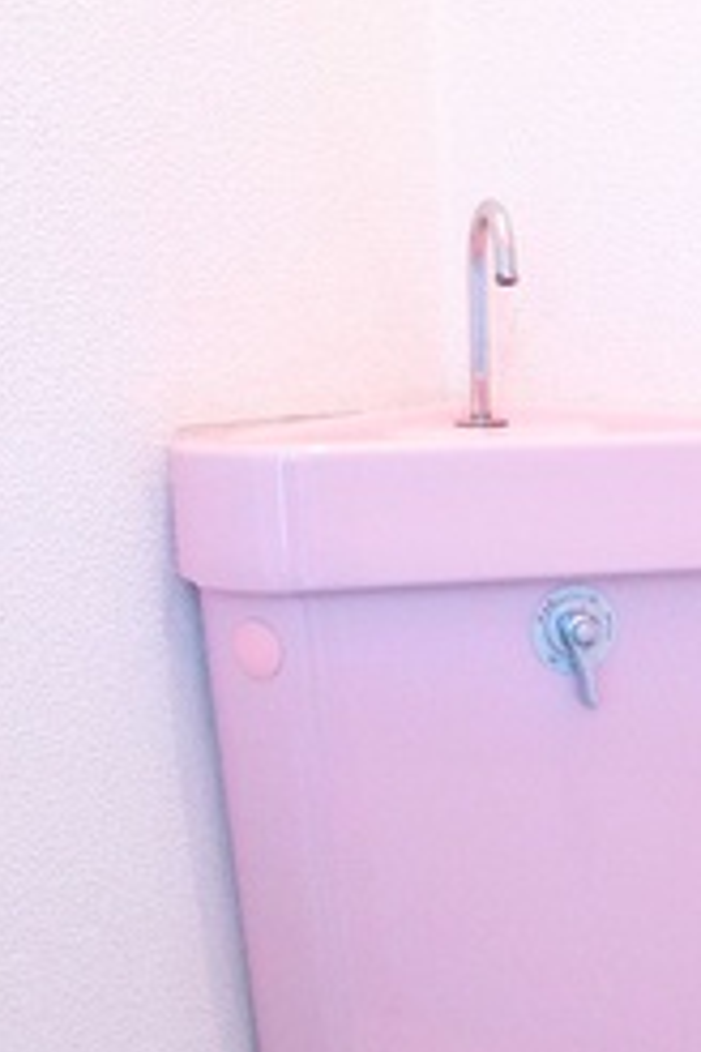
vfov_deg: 27.3
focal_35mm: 71
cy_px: 975
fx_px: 2074
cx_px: 635
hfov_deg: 18.8
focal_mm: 5.1
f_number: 2
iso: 400
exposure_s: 1/15
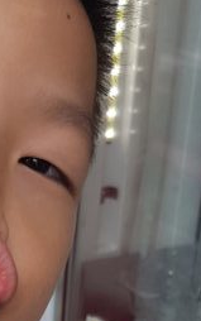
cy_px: 460
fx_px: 972
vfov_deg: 17.2
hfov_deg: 11.4
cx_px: -75
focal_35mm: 111
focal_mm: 4.2
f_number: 1.7
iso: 40
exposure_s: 1/366
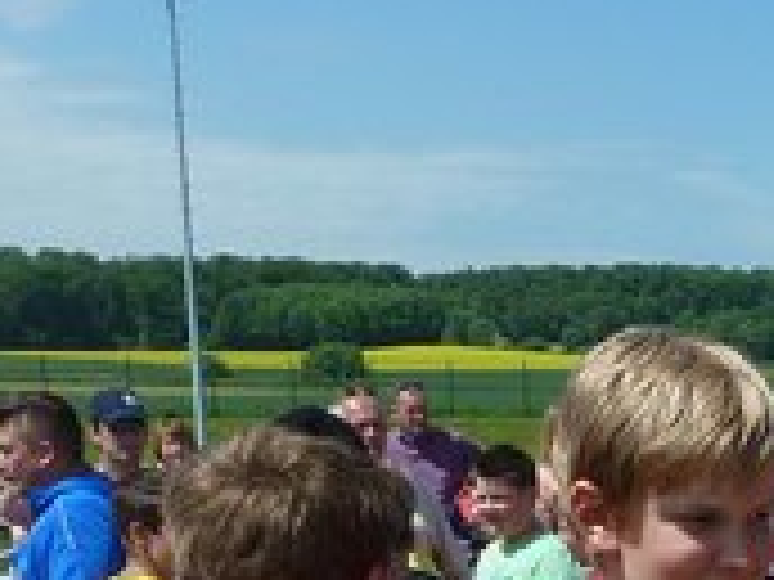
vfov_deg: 13.1
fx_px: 2281
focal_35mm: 102
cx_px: 1098
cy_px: 1045
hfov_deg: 17.6
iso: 80
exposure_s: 1/400
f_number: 5
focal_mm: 4.1
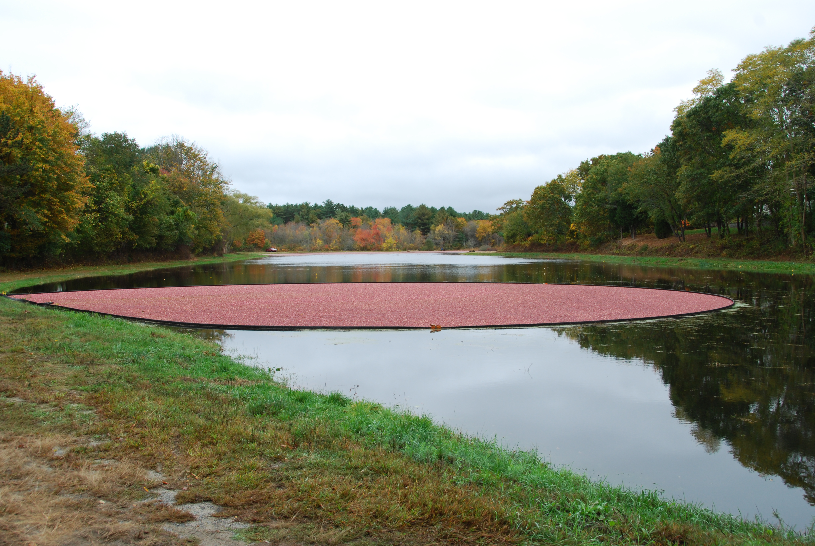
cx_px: 408
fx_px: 816
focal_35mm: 36
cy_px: 273
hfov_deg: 53.1
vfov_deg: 37.0
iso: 200
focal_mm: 24
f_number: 9
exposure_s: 1/100
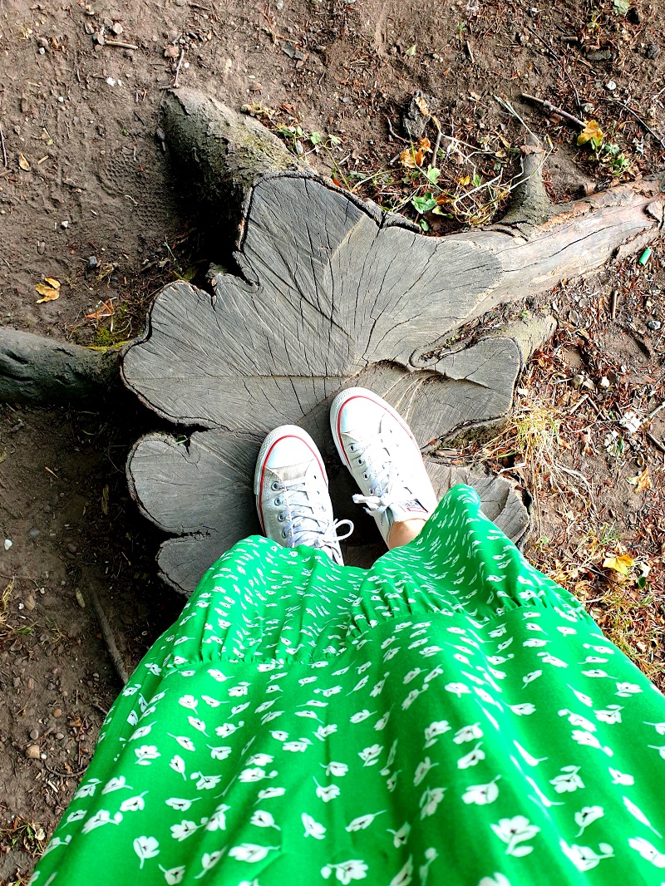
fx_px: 666
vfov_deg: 67.3
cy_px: 443
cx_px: 332
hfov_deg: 53.1
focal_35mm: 26
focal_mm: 4.3
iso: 64
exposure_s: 1/100
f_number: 2.4
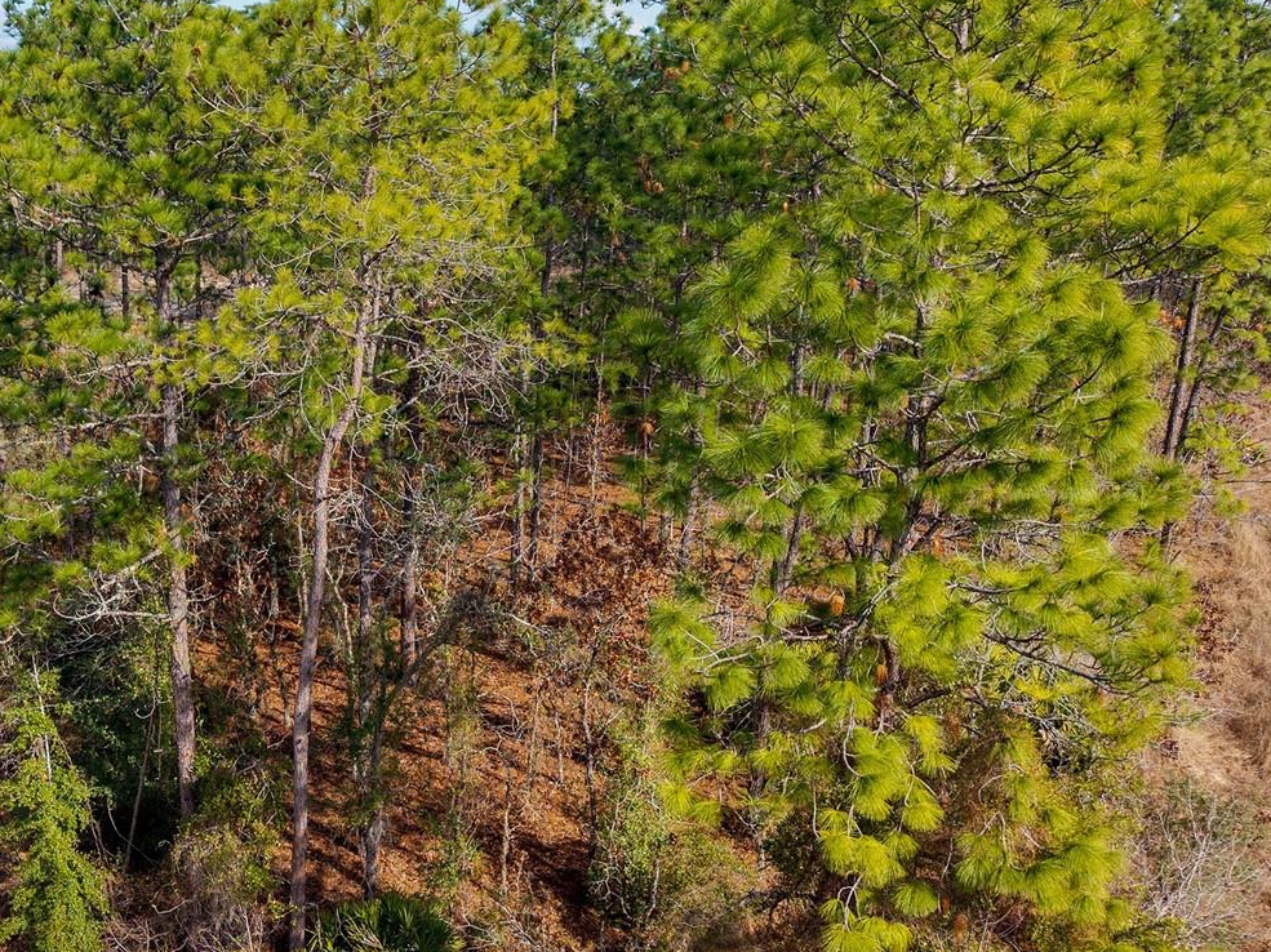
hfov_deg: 45.8
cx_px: 283
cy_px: 490
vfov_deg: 36.8
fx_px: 1431
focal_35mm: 39
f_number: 1.8
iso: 210
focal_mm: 8.67
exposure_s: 1/3200
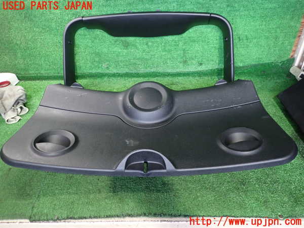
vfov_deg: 54.9
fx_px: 220
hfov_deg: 69.4
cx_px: 152
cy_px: 114
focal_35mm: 25
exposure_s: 1/30
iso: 400
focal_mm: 4.5
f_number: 2
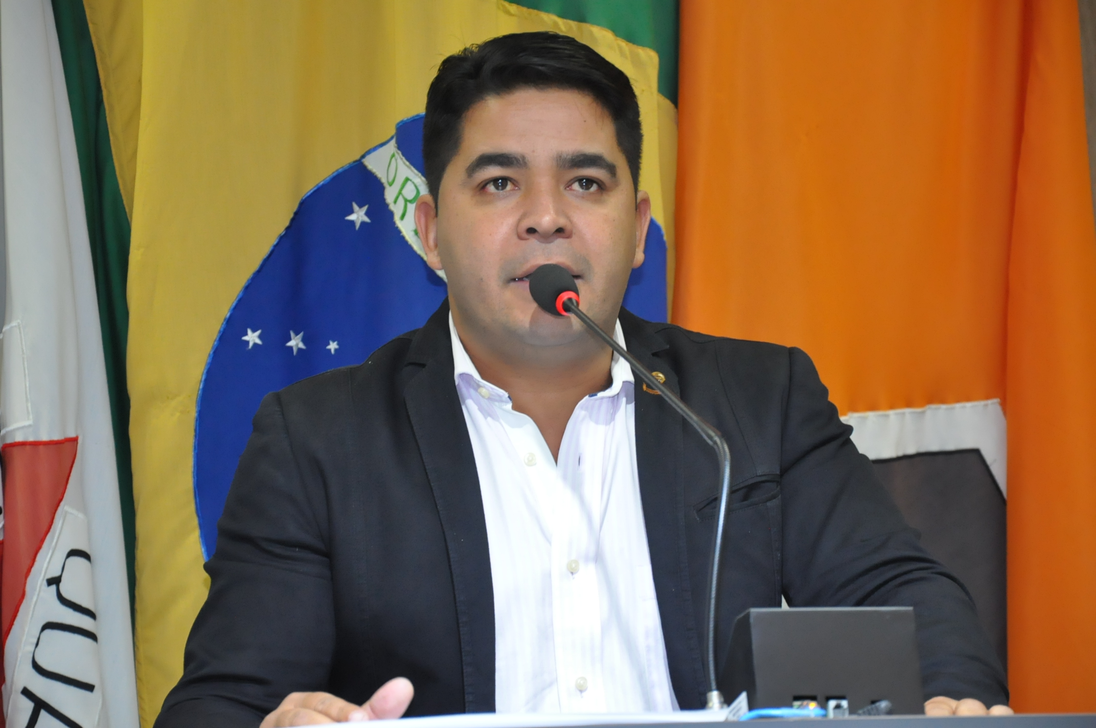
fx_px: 4105
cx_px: 548
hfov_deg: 15.2
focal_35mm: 135
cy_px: 364
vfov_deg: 10.1
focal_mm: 90
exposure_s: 1/80
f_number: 5.6
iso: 2000
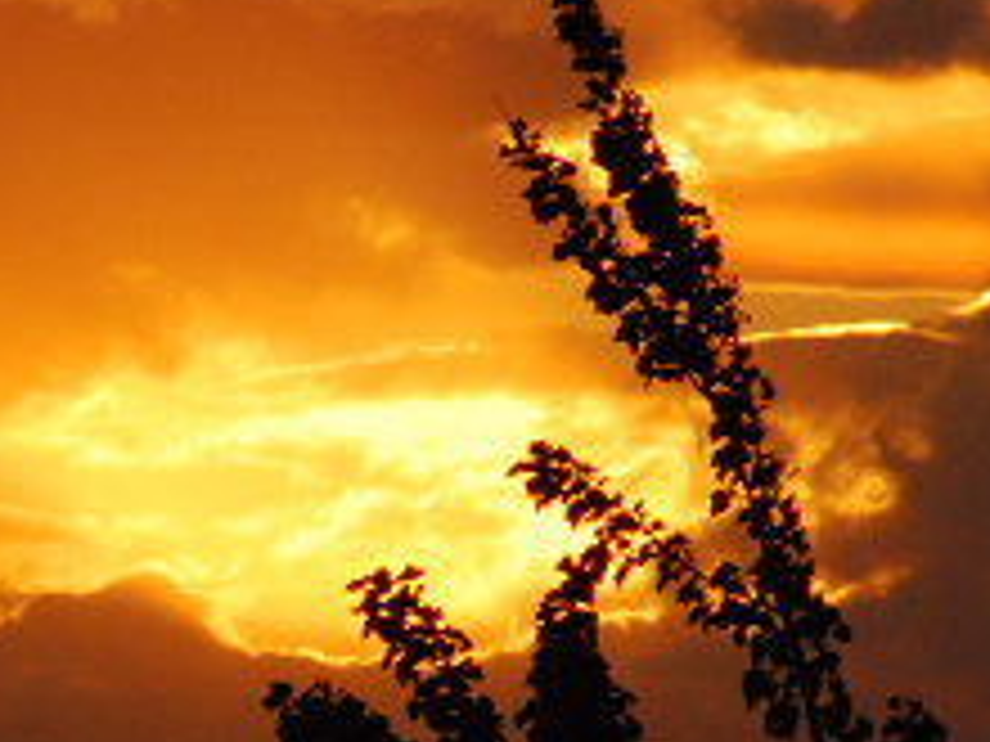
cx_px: -162
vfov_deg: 1.0
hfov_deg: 1.3
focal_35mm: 1479
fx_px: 42299
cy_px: 522
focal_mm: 300
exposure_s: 1/320
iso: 800
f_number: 16
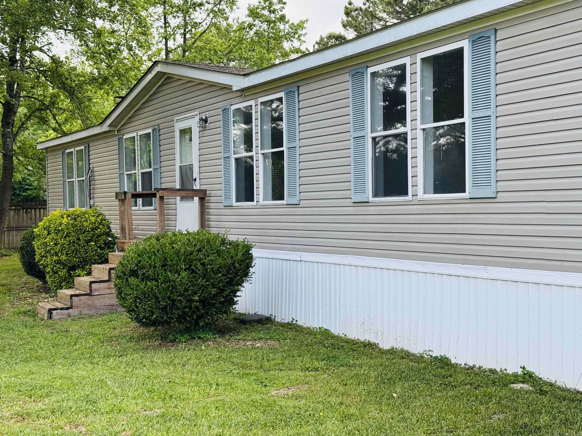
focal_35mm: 48
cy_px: 218
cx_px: 291
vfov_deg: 30.3
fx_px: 807
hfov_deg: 39.7
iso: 64
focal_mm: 6.76
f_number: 1.78
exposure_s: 1/568
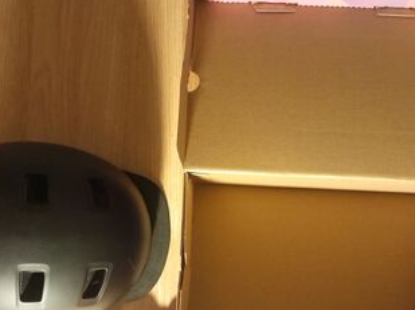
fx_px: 503
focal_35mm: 42
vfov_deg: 34.1
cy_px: 192
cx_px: 222
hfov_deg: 44.8
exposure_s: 1/25
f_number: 1.8
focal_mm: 4
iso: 800
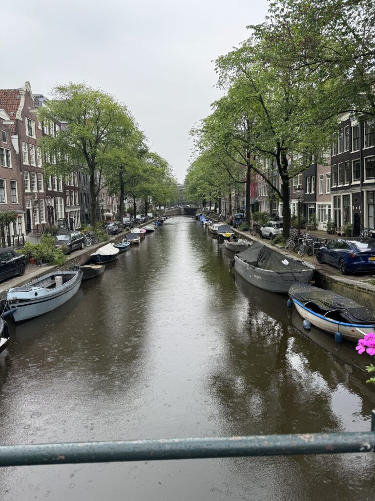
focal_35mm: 24
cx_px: 188
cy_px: 250
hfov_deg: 56.8
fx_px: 347
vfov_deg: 71.6
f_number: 1.78
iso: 80
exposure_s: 1/900
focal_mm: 6.76
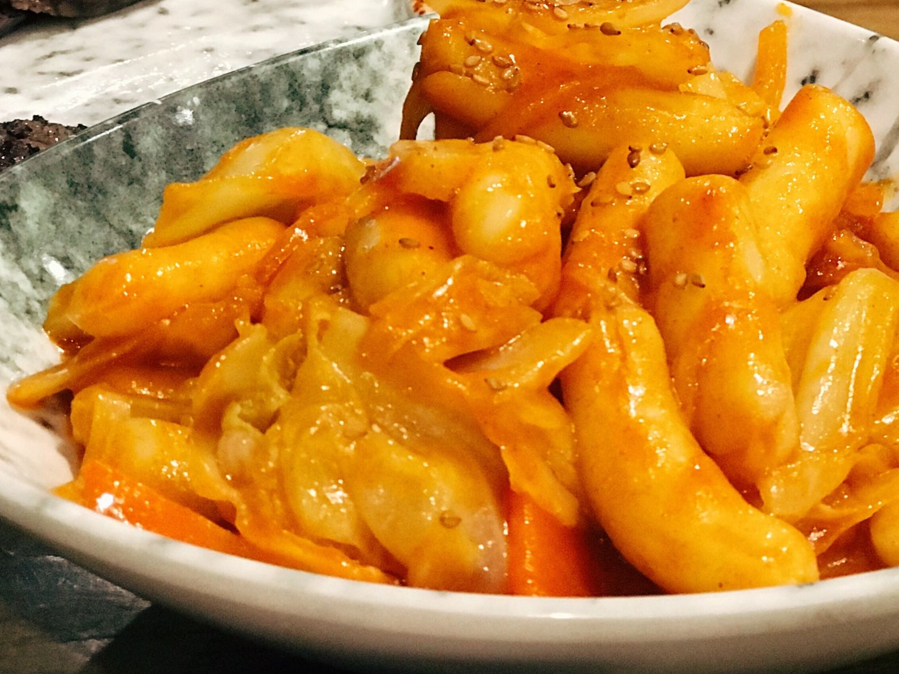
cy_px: 179
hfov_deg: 19.9
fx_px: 2545
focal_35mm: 98
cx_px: 665
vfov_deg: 15.0
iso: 640
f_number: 2.8
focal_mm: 6.6
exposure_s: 1/50
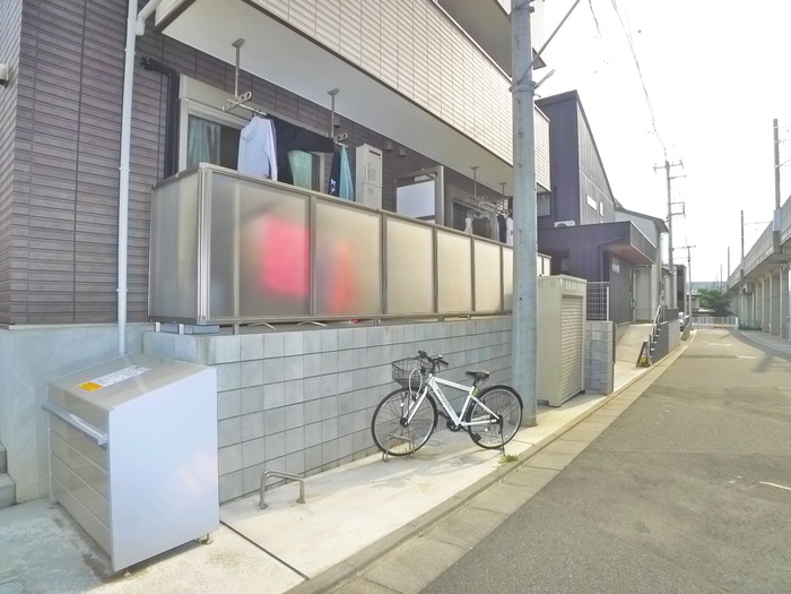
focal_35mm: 24
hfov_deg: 71.6
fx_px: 548
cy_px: 297
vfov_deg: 56.8
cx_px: 396
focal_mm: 5.1
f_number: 3.5
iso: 400
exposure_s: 1/500
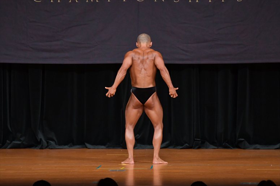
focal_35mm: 270
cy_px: 93
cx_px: 140
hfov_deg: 7.6
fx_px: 2099
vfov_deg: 5.1
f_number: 5.6
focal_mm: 180
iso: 4000
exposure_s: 1/400
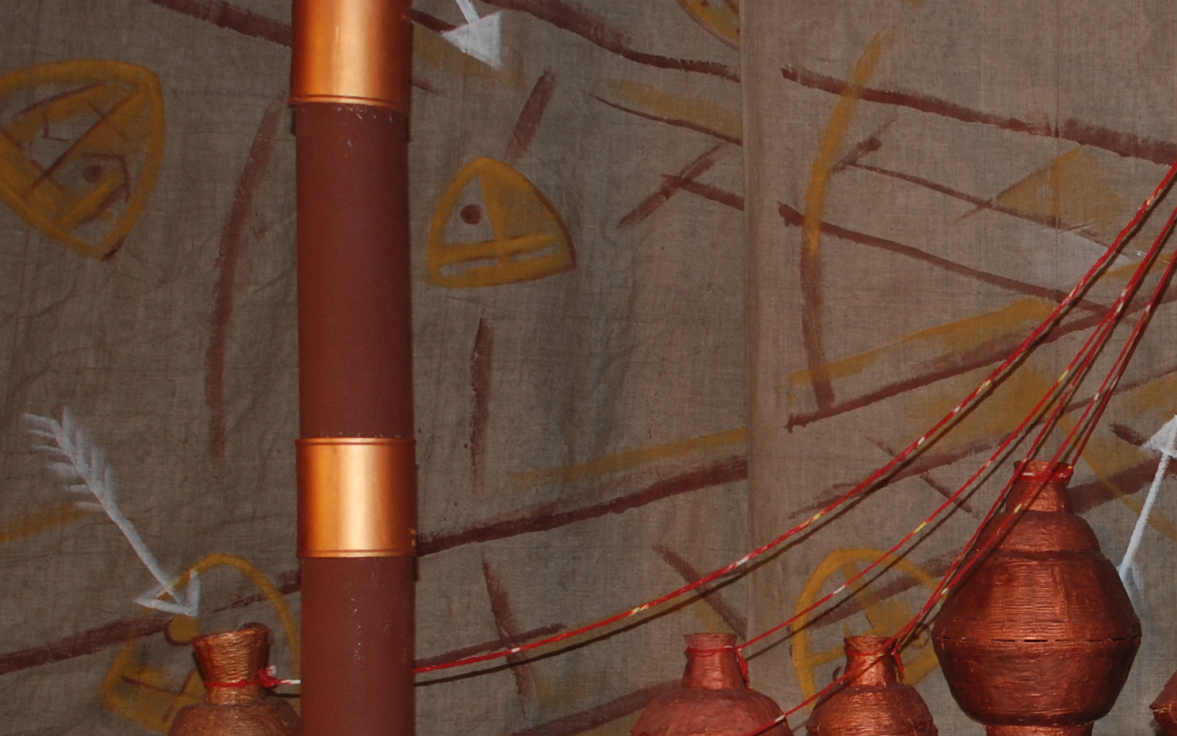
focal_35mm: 90
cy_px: 496
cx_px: 1330
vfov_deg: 14.5
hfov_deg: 21.7
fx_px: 2887
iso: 200
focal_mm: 24
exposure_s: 1/60
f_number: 4
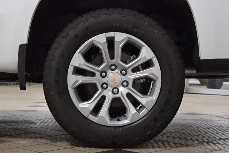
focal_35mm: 72
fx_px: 458
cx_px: 114
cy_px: 76
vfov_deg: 18.9
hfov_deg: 28.1
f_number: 5.6
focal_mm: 48
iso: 1600
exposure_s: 1/60
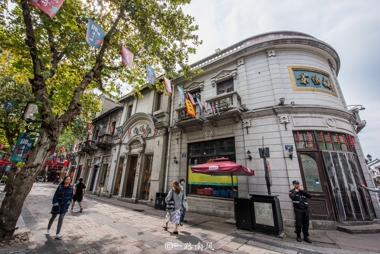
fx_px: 148
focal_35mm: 14
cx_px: 190
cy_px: 127
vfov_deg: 81.3
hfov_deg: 104.2
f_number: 13
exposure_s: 1/320
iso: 400
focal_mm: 14
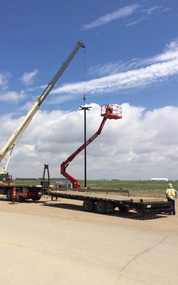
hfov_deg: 40.4
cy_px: 142
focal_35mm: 31
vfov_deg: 61.2
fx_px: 241
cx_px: 72
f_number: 2.2
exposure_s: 1/4115
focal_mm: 4.15
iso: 32
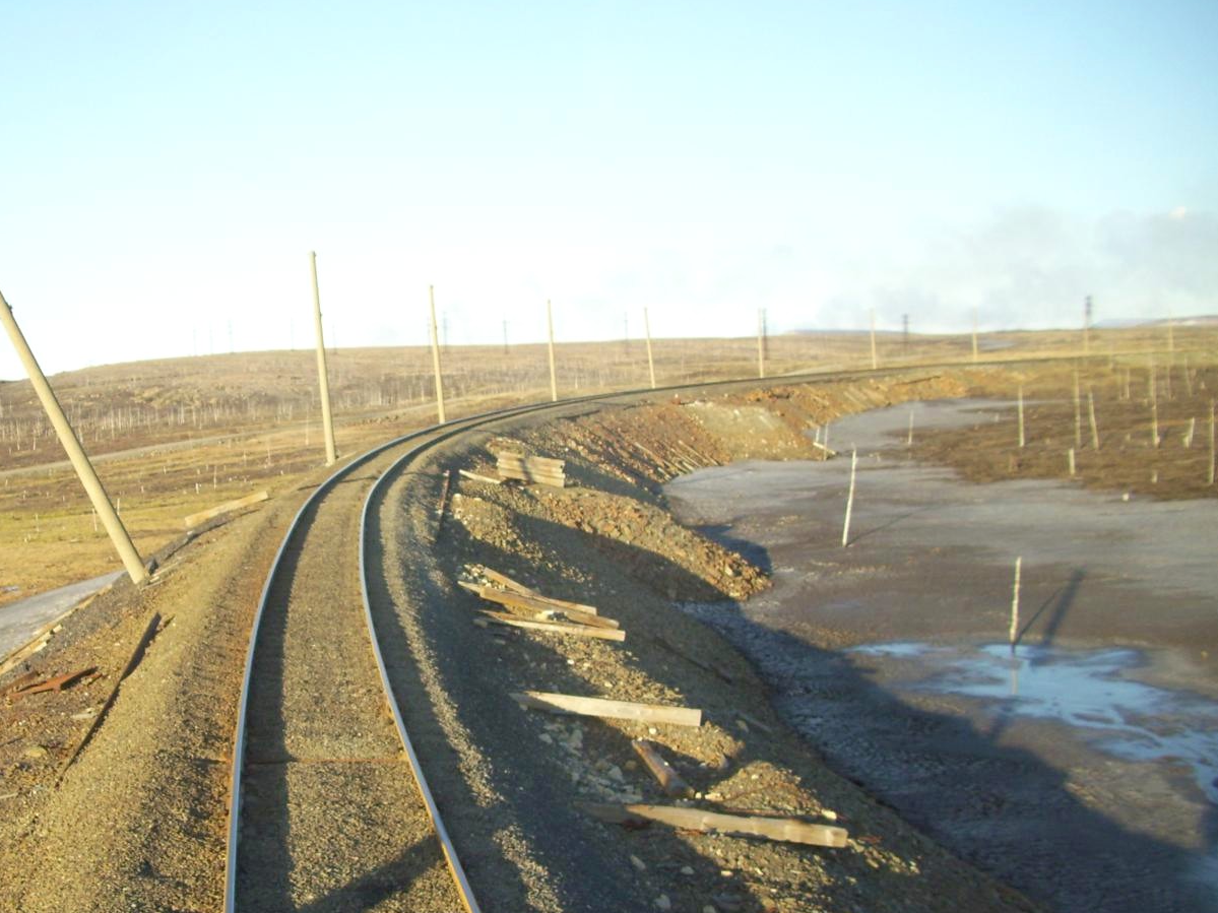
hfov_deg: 43.5
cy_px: 572
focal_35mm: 43
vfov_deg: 33.4
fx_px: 1513
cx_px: 459
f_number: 2.9
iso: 80
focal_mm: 5.7
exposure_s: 1/320
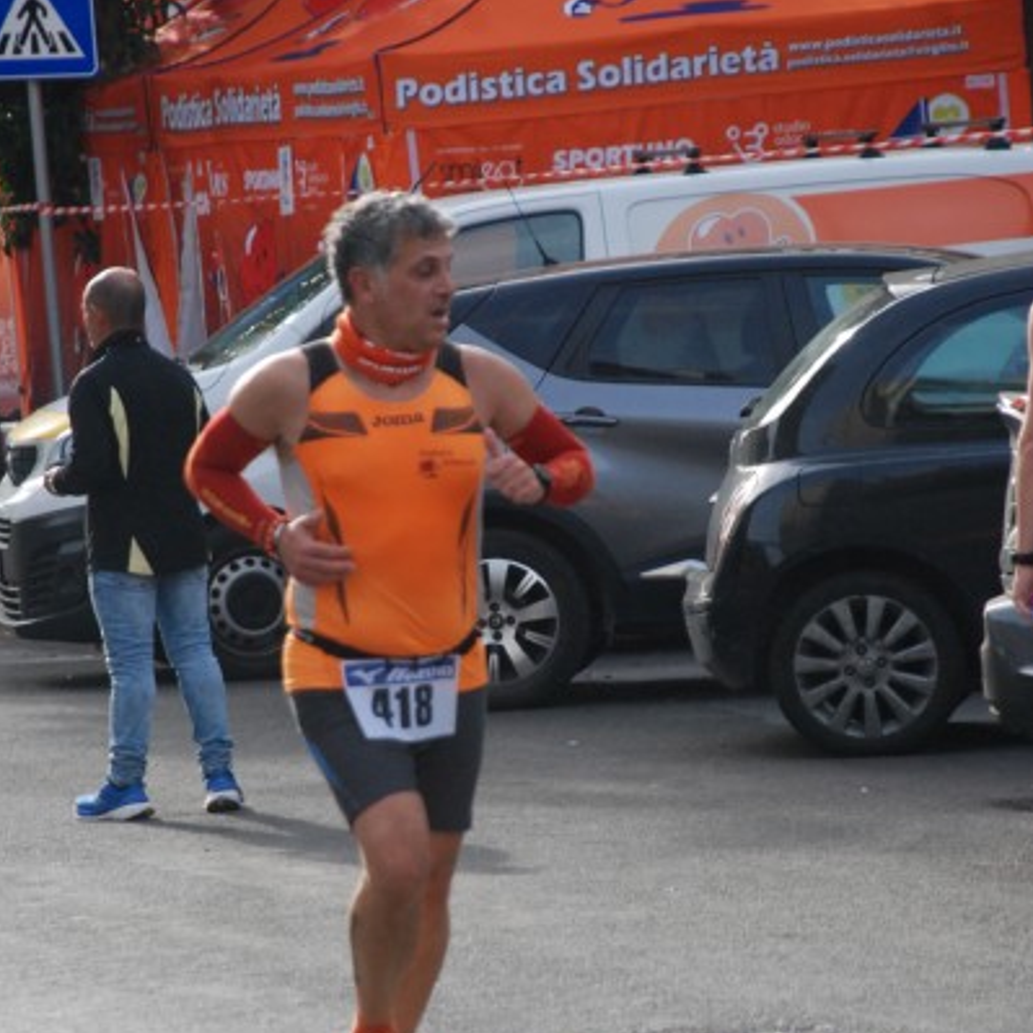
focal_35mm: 192
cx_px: 516
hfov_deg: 9.1
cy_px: 603
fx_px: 6482
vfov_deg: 9.1
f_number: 5.6
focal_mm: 100
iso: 1000
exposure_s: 1/800
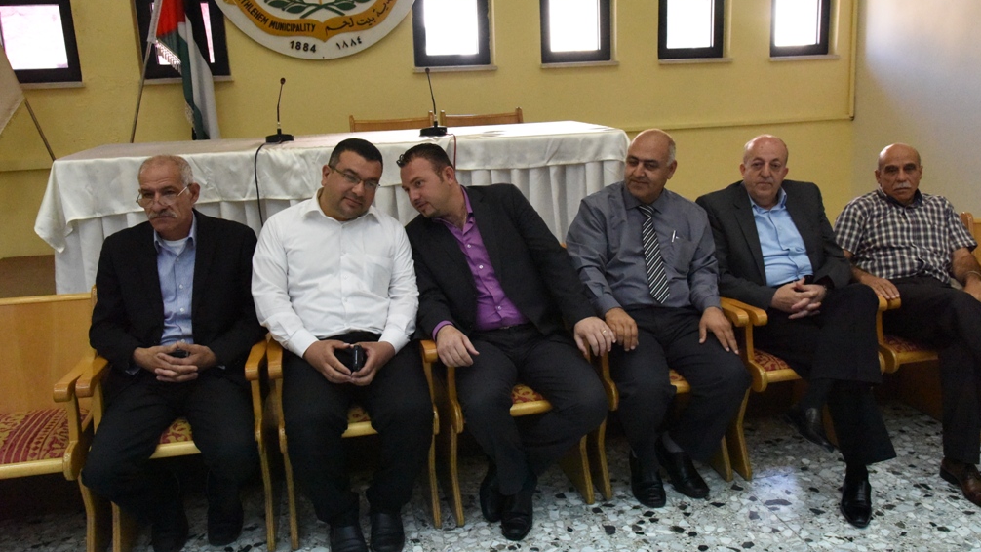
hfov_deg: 61.0
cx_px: 491
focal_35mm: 32
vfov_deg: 36.7
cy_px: 256
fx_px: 832
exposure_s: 1/320
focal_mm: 30
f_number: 9
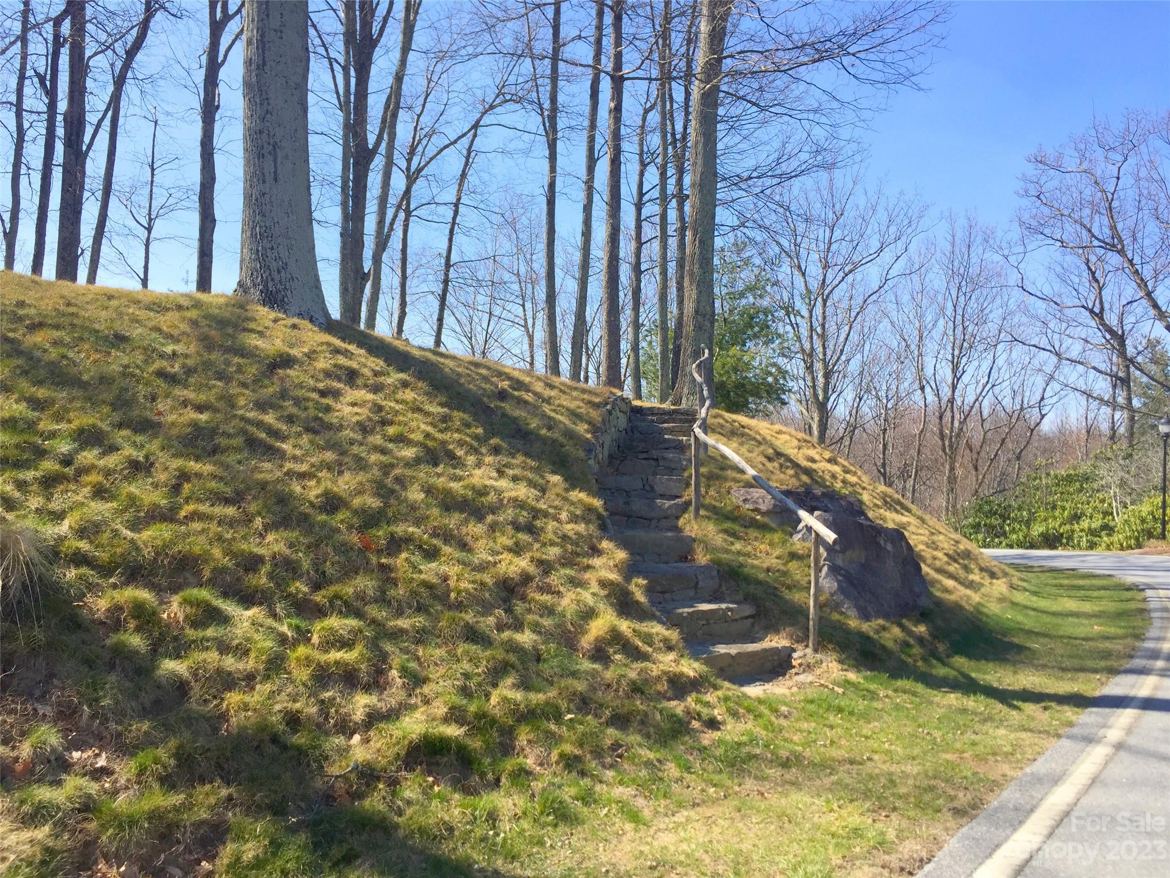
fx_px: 980
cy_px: 439
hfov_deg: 61.7
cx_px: 585
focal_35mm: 29
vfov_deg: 48.2
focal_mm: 4.15
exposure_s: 1/1041
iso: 32
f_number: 2.2
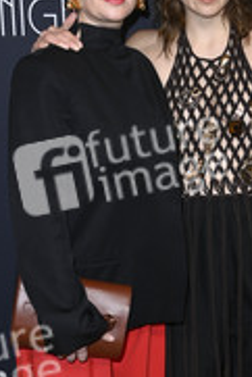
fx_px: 880
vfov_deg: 24.0
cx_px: 181
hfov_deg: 16.2
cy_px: 271
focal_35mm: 84
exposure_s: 1/250
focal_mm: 38
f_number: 5.6
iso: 500
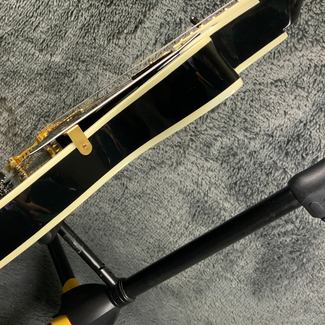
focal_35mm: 42
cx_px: 85
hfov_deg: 39.1
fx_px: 446
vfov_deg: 40.0
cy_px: 153
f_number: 1.8
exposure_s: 1/60
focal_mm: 3
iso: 160
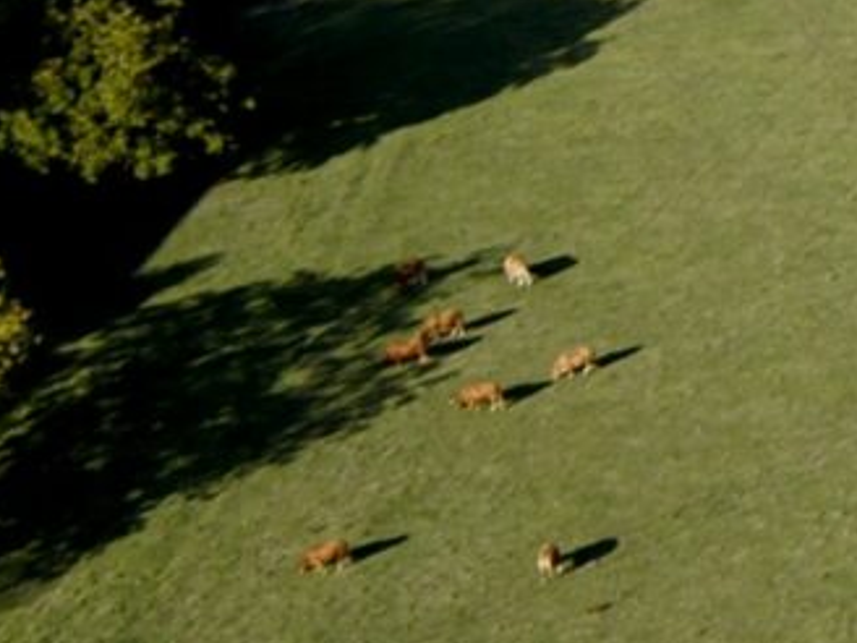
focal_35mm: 190
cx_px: 2477
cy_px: -306
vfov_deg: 7.7
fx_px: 4704
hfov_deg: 8.8
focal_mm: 20
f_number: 6.3
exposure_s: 1/250
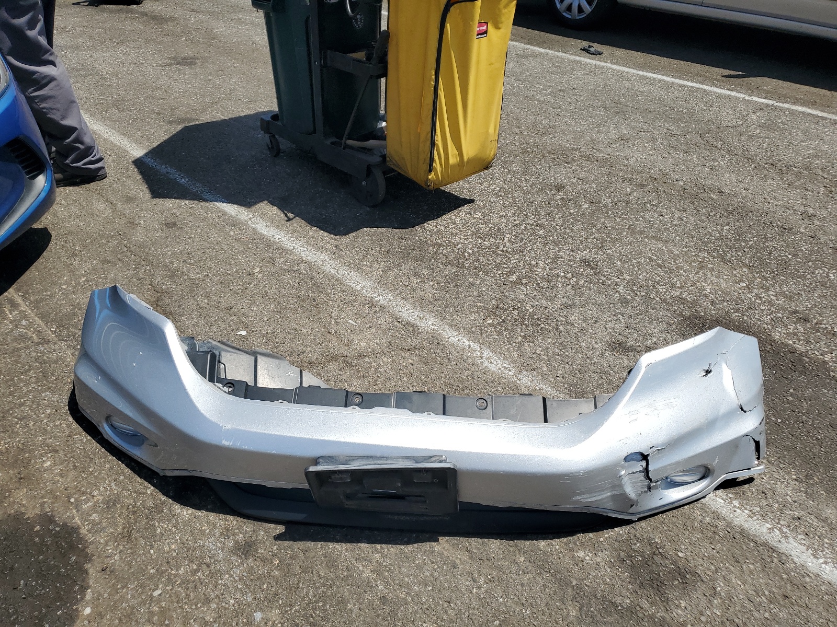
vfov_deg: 53.1
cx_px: 418
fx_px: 629
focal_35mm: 26
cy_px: 314
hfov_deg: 67.3
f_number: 1.5
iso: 50
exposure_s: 1/5000
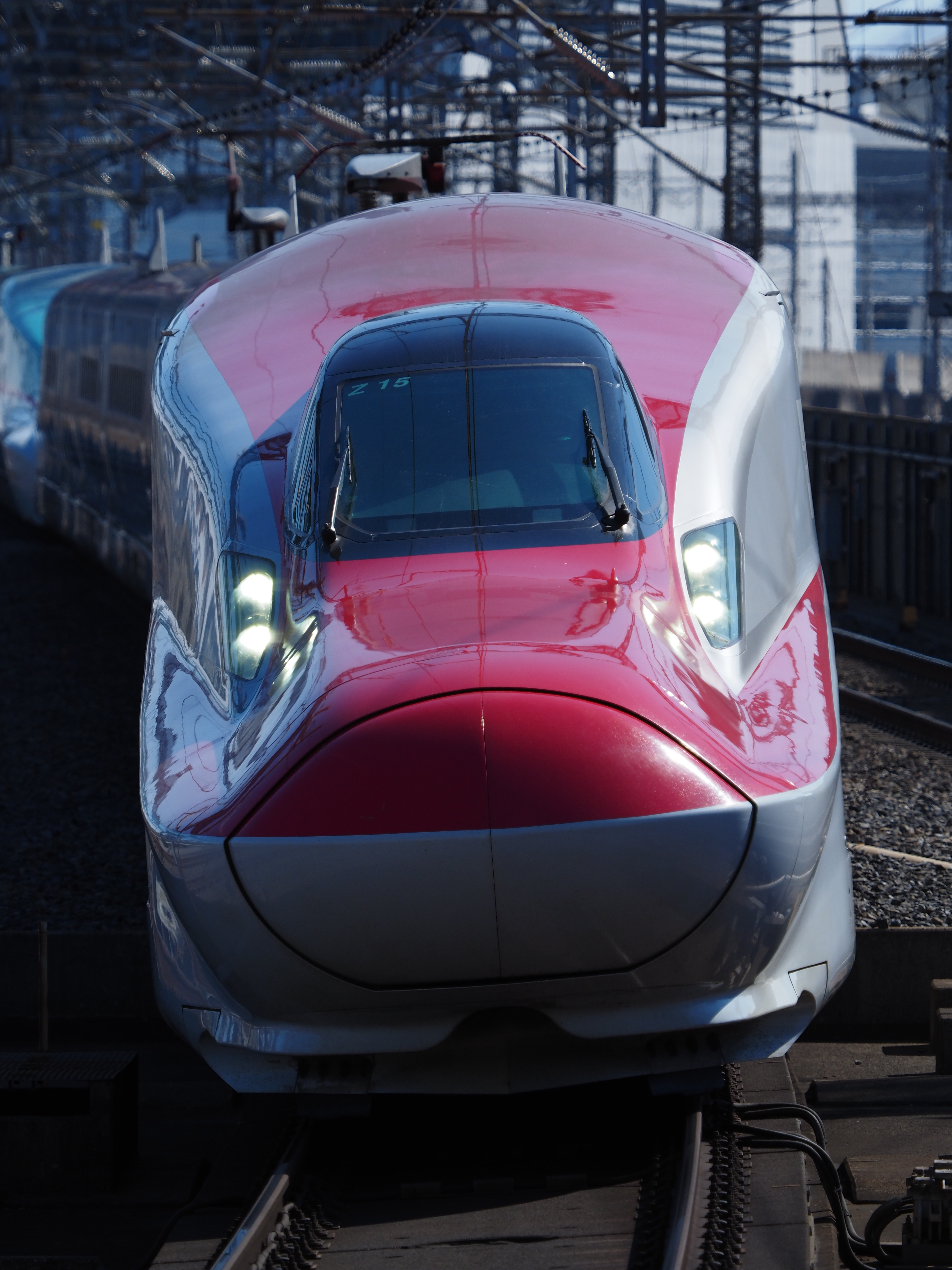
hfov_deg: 3.5
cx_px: 476
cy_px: 635
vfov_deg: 4.7
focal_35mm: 421
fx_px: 15438
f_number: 4.5
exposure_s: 1/2000
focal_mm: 210
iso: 200
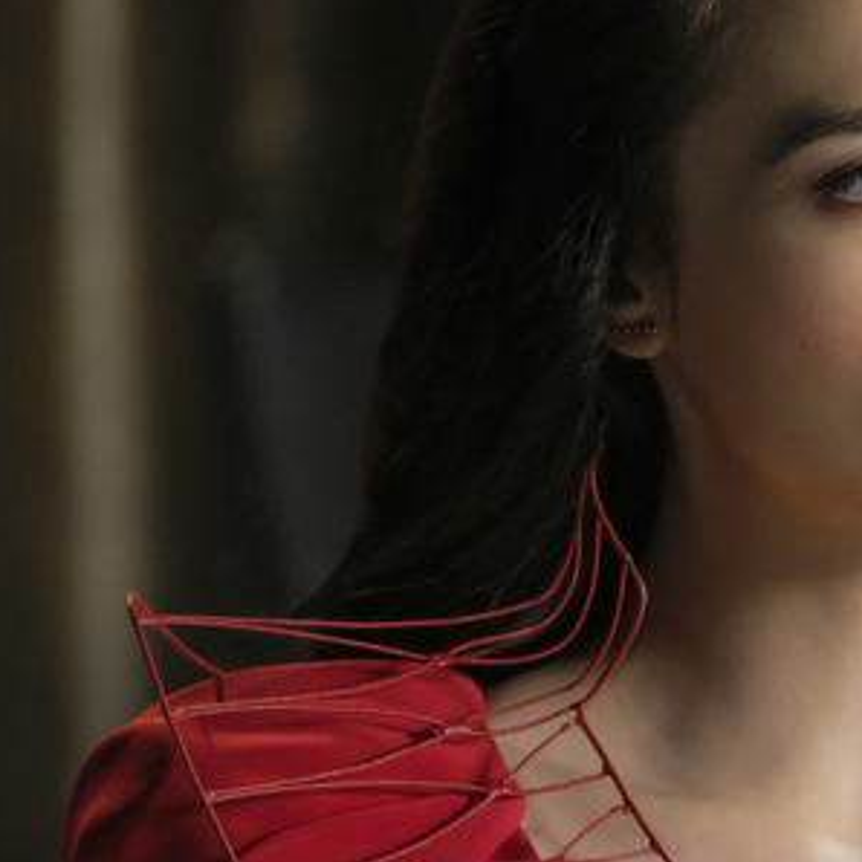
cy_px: 599
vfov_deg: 3.8
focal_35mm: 467
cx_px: 975
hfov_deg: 3.7
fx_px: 13157
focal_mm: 140
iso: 6400
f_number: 2.8
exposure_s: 1/60
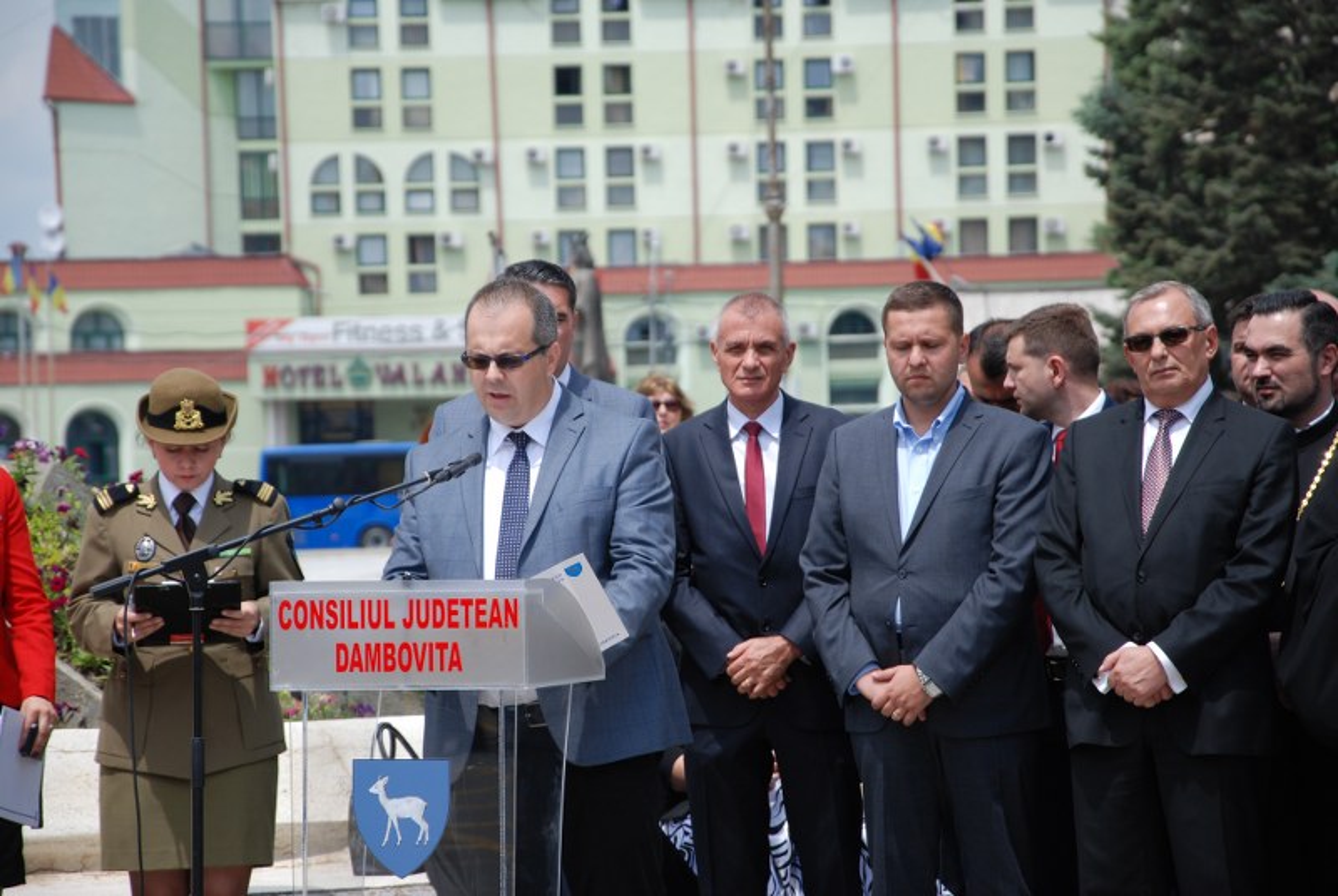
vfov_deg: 8.7
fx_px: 5862
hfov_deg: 13.0
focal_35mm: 158
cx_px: 669
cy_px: 448
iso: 180
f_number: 5.6
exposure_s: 1/500
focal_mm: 105
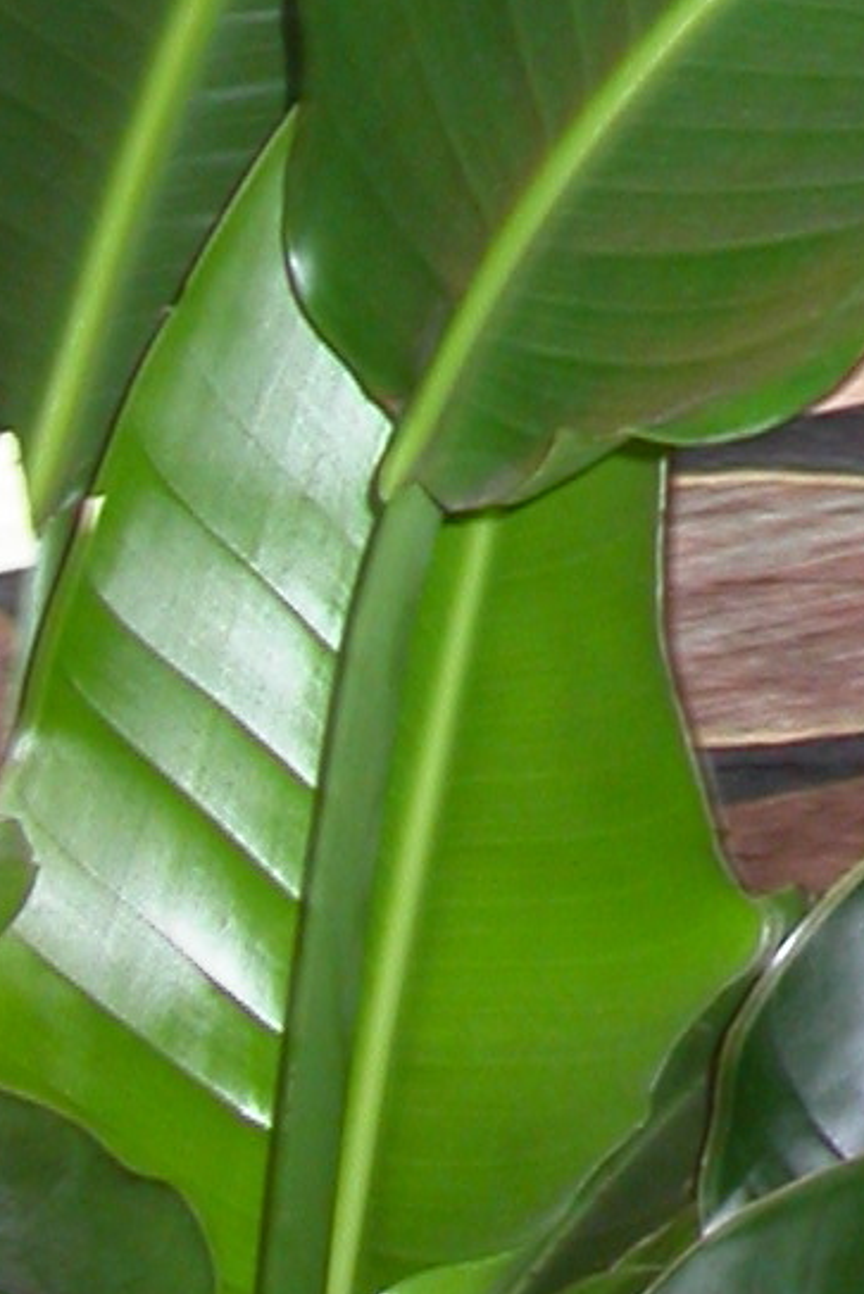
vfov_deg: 11.9
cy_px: -699
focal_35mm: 165
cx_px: 2011
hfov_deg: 7.8
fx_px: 5936
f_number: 2.6
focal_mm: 7.85
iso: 100
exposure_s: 1/30
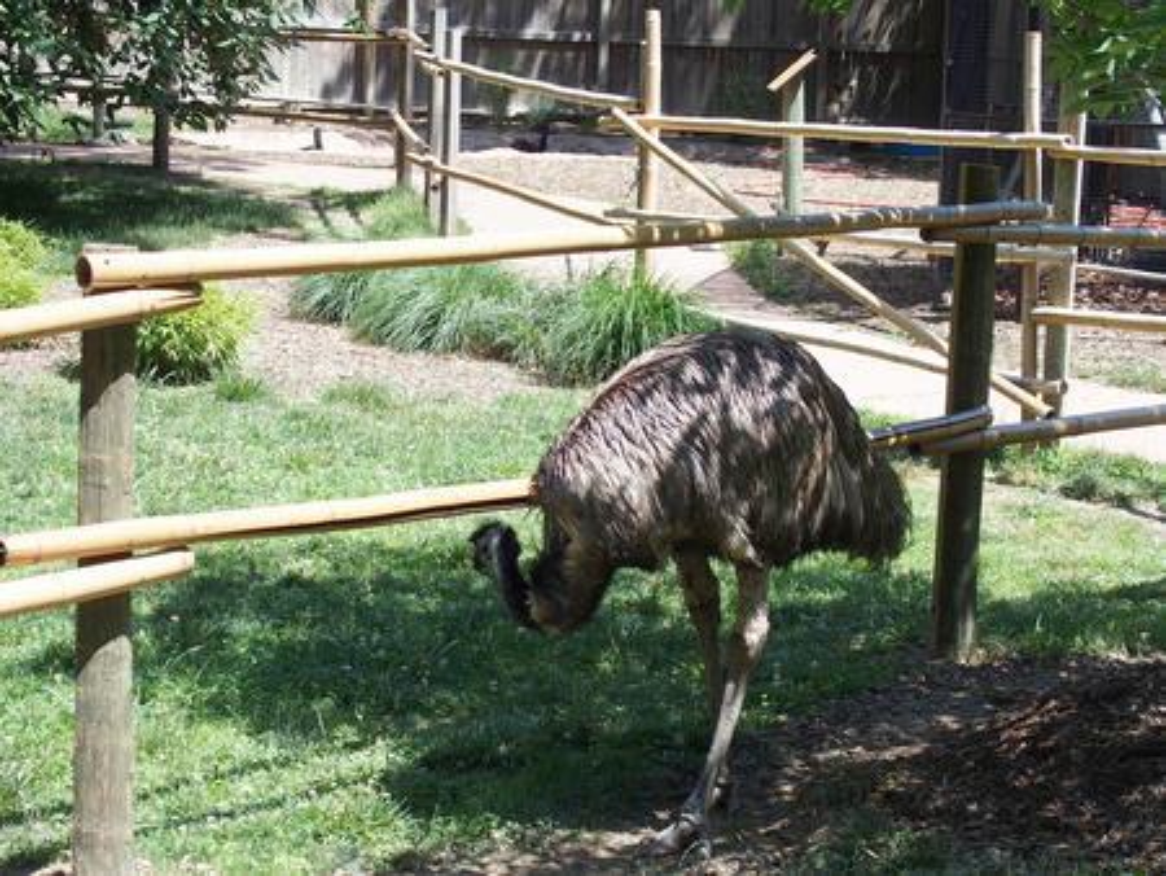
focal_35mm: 85
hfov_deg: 23.0
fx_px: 2865
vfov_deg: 17.4
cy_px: 438
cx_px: 583
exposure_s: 1/400
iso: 100
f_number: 3.5
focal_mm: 17.8
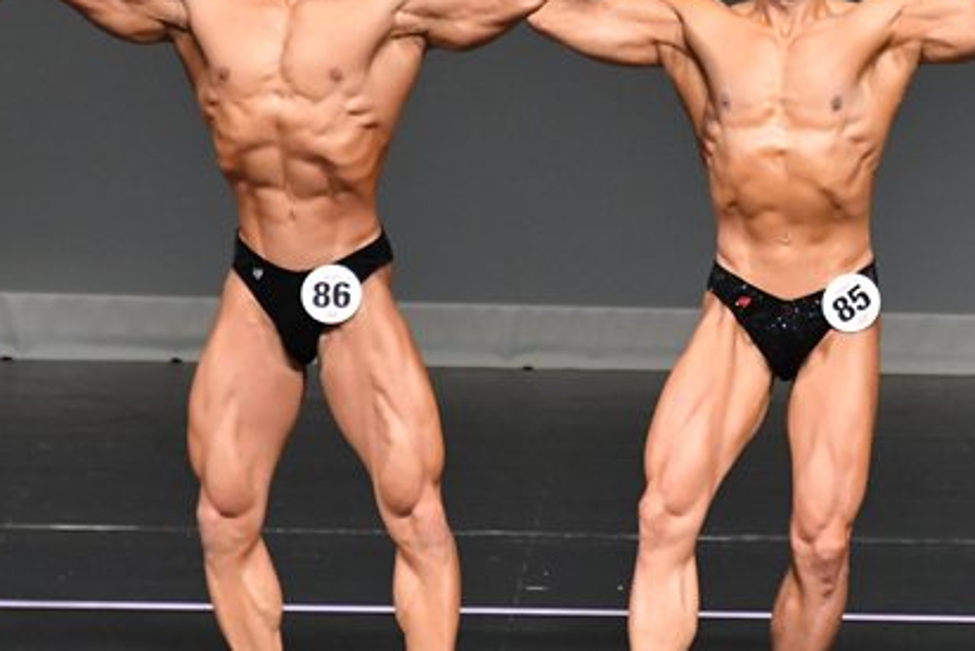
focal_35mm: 649
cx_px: 853
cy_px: 334
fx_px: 17582
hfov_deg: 3.2
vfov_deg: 2.1
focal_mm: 230
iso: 5000
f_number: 5.6
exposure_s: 1/400
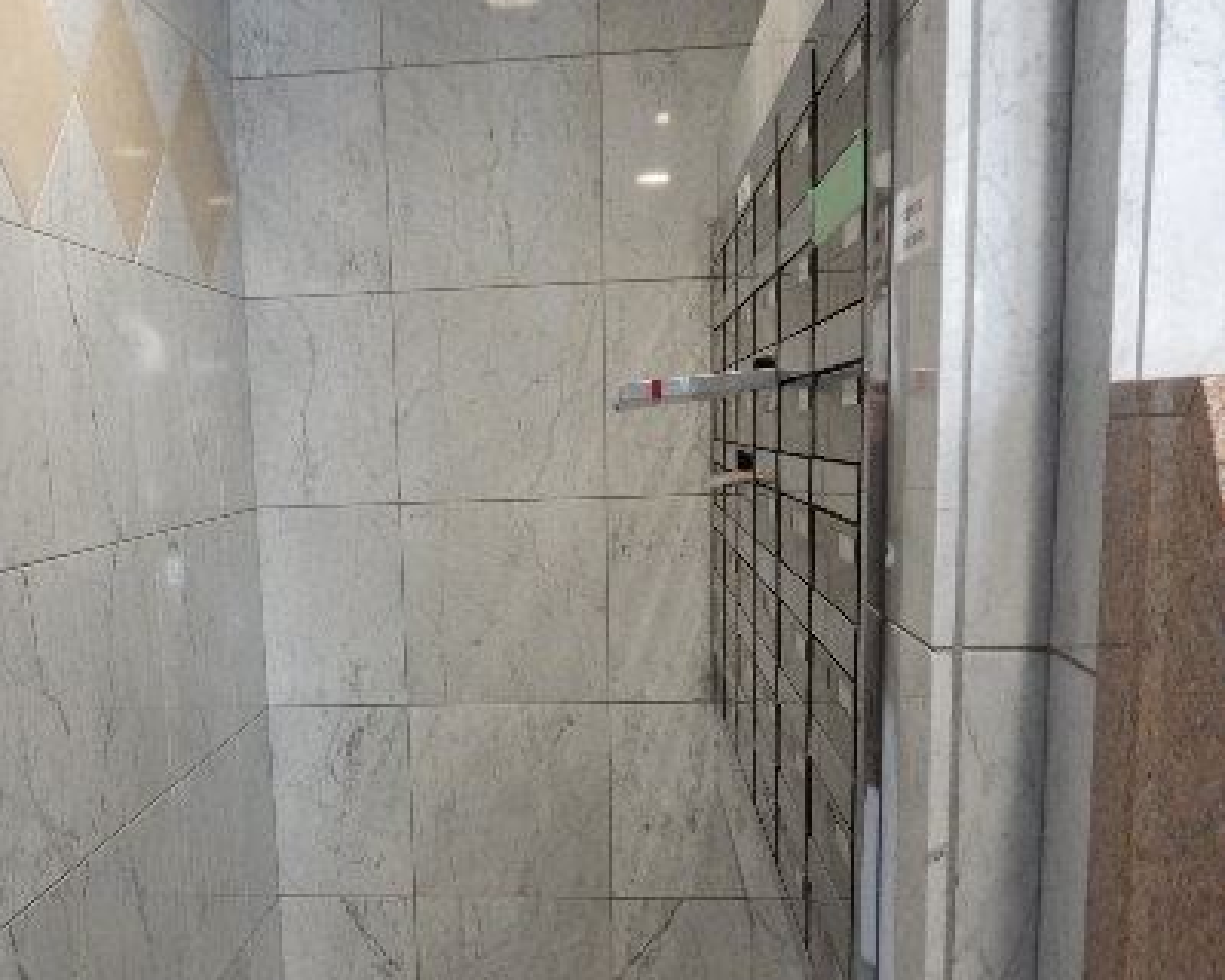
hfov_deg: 46.3
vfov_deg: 37.6
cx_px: 435
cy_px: 686
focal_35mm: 39
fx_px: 1414
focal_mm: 4.5
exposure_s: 1/15
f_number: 3.7
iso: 400
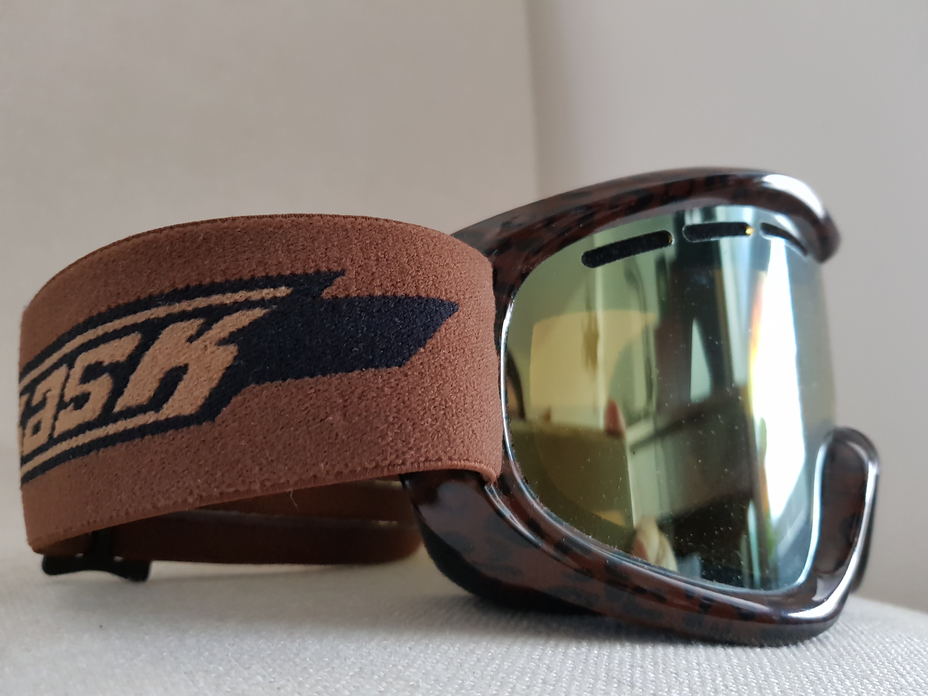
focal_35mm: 26
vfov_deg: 53.1
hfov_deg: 67.3
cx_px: 464
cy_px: 348
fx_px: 697
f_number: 1.7
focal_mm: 4.2
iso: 320
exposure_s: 1/100
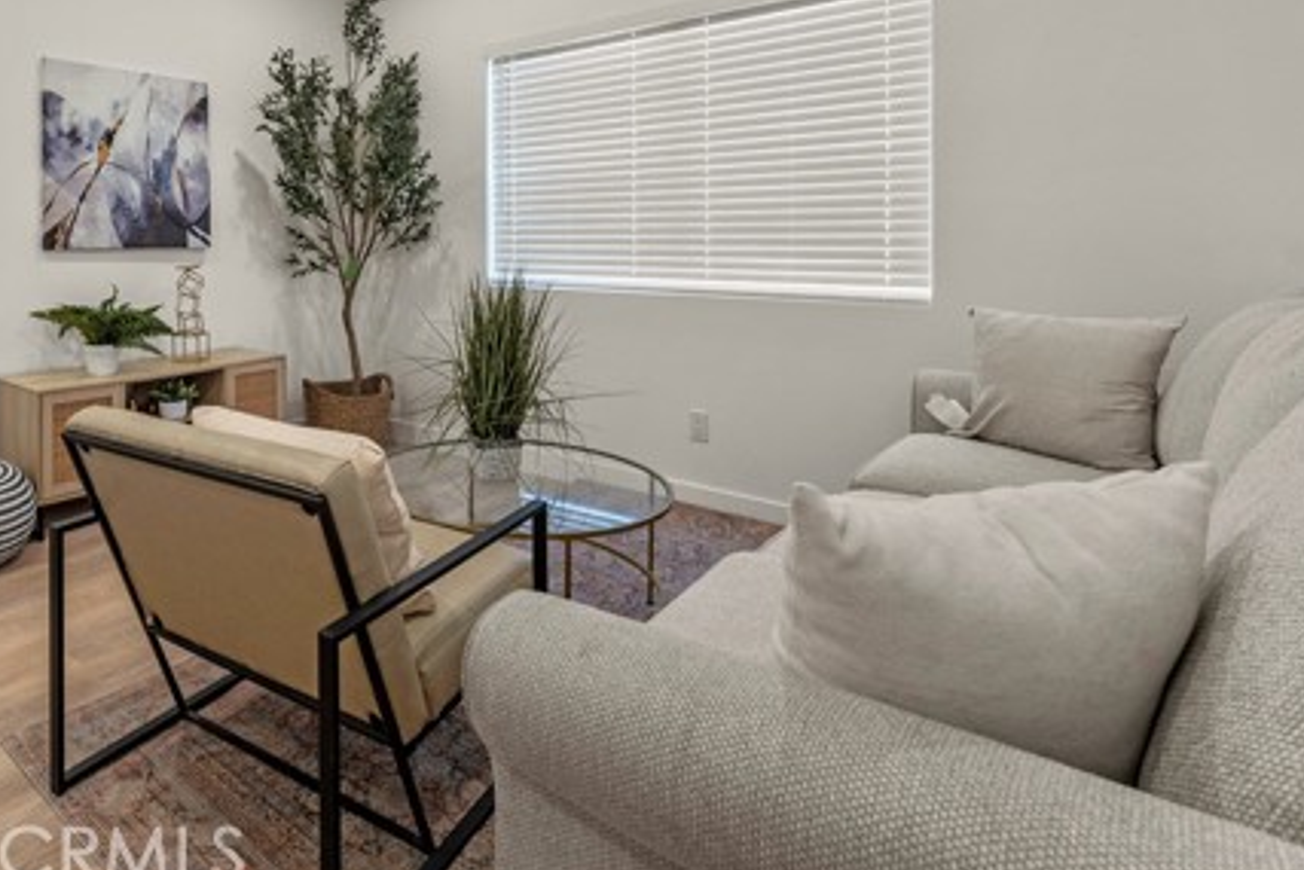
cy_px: 246
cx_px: 366
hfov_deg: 76.7
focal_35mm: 21
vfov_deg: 57.3
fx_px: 761
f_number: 6.3
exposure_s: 1/80
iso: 1000
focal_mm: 14
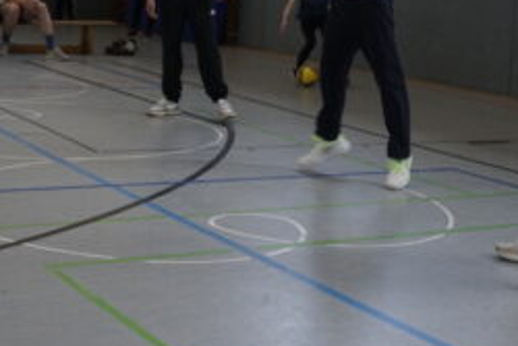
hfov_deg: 24.7
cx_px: 390
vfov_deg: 16.6
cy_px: 17
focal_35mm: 81
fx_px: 1167
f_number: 4.5
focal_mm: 25
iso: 800
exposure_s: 1/160
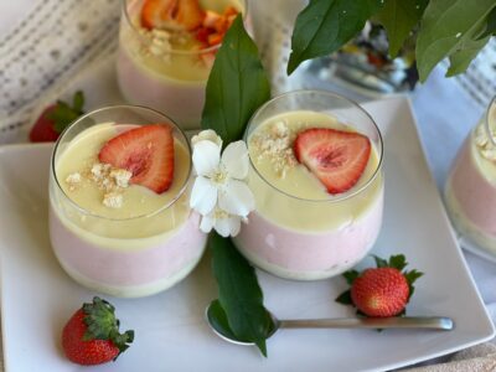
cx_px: 248
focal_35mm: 64
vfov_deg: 22.9
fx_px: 917
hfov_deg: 30.3
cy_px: 186
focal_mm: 7.5
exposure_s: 1/121
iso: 20
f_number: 2.2
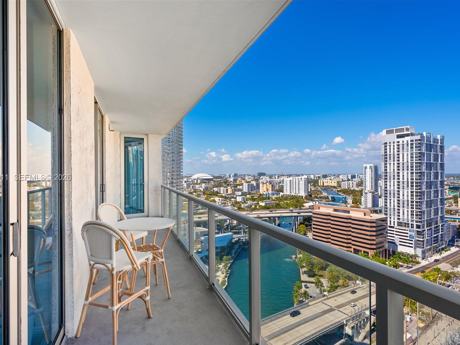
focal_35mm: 19
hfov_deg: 84.6
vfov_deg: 68.7
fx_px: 253
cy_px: 178
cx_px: 235
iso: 400
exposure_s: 1/250
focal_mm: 17
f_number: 8
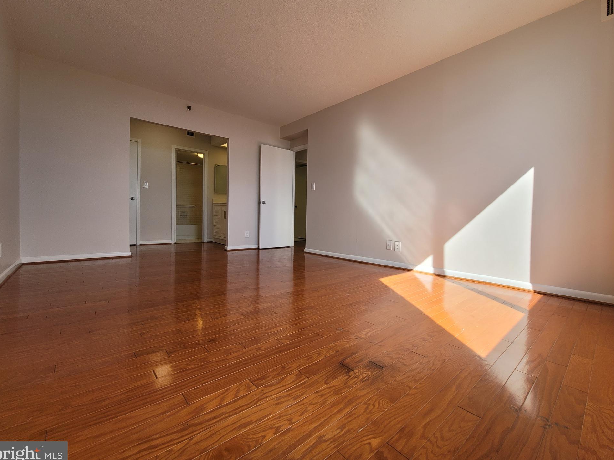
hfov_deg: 102.0
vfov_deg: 85.6
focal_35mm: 14
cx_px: 318
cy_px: 220
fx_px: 248
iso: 64
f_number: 2.2
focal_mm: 2.2
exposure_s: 1/295
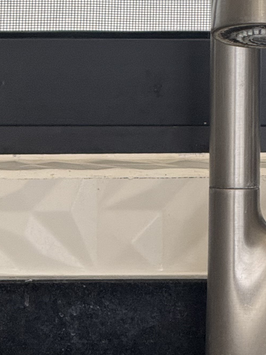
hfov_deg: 4.1
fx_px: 3741
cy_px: 116
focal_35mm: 365
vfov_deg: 5.4
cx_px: 258
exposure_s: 1/120
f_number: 2.8
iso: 160
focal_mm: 15.66
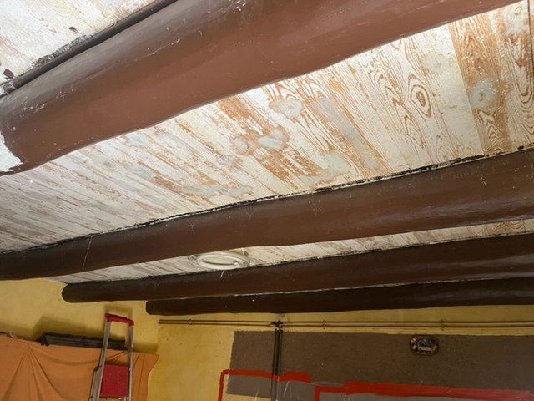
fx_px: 401
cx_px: 267
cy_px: 200
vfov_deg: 53.1
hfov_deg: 67.3
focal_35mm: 26
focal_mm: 5.1
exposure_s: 1/89
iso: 125
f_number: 1.6
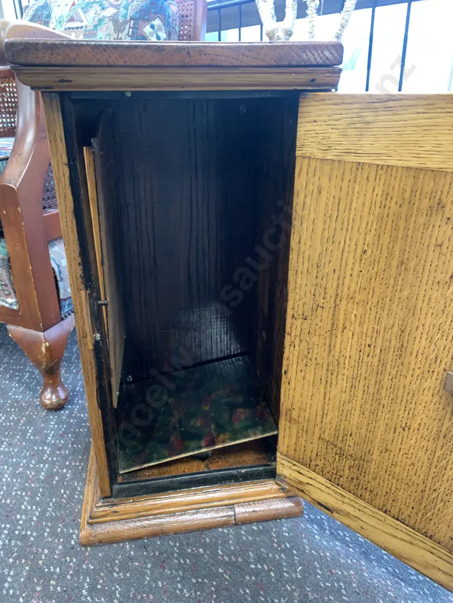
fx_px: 454
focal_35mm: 26
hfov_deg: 53.1
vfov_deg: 67.3
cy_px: 302
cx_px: 226
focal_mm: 4.25
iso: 320
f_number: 1.8
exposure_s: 1/50
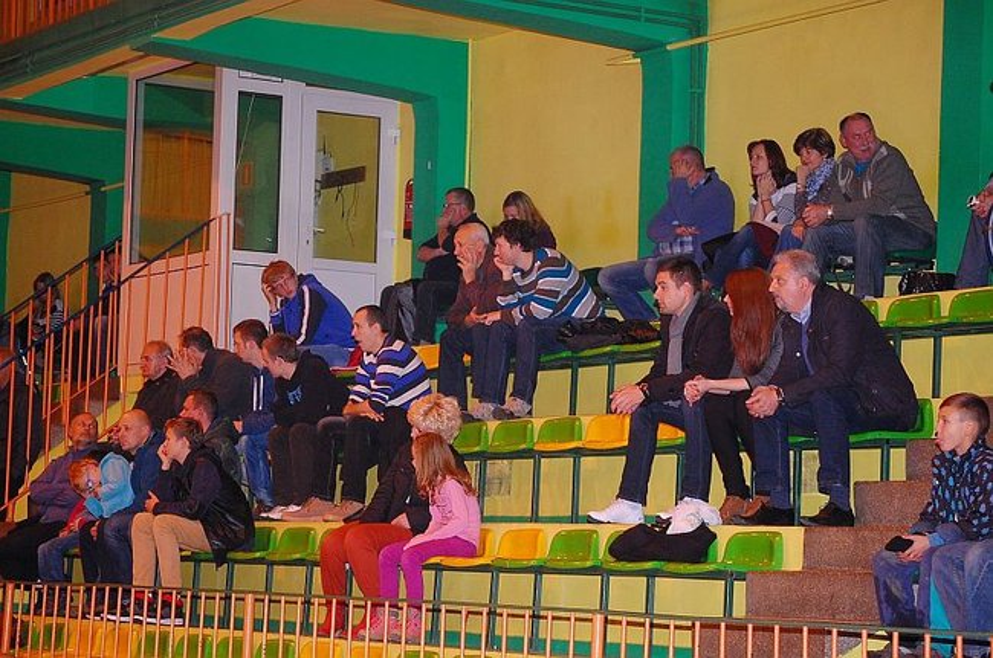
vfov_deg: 13.0
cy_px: 329
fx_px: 2891
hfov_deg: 19.5
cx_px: 496
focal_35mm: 105
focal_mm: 70
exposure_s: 1/125
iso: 800
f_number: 4.2
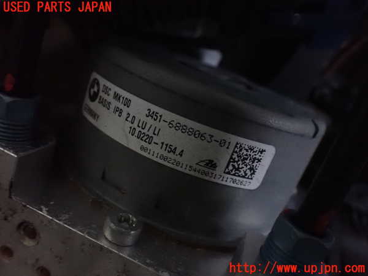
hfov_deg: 60.0
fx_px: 319
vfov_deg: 46.8
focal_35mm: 30
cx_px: 184
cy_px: 138
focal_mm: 5.4
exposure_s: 1/25
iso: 1600
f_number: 2.3
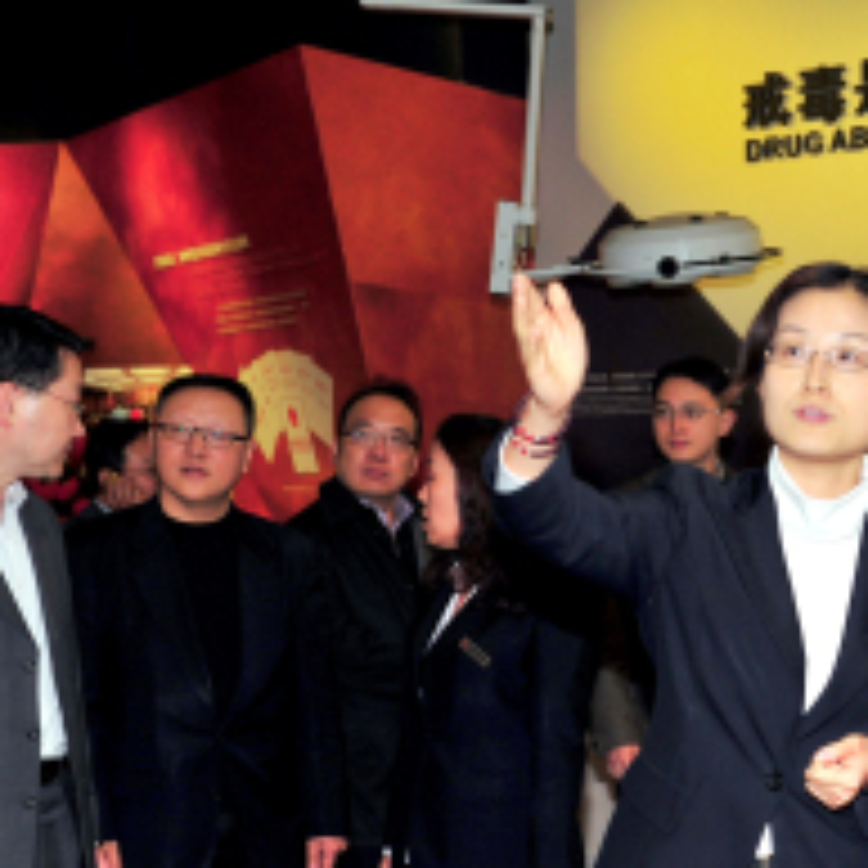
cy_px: 605
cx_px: 810
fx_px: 2099
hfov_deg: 22.7
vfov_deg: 23.2
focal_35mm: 74
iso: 1000
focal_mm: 35
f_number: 4.5
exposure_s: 1/125
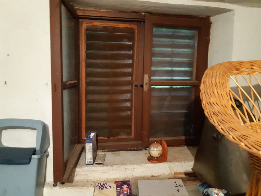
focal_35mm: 26
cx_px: 130
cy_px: 98
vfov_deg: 53.1
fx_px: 196
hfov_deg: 67.3
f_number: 1.7
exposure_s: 1/25
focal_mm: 3.93
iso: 500
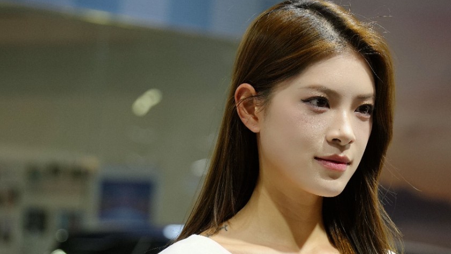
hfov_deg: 10.0
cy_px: 161
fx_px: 2571
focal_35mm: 215
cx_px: 298
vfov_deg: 5.6
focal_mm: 123
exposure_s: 1/160
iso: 800
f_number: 5.6
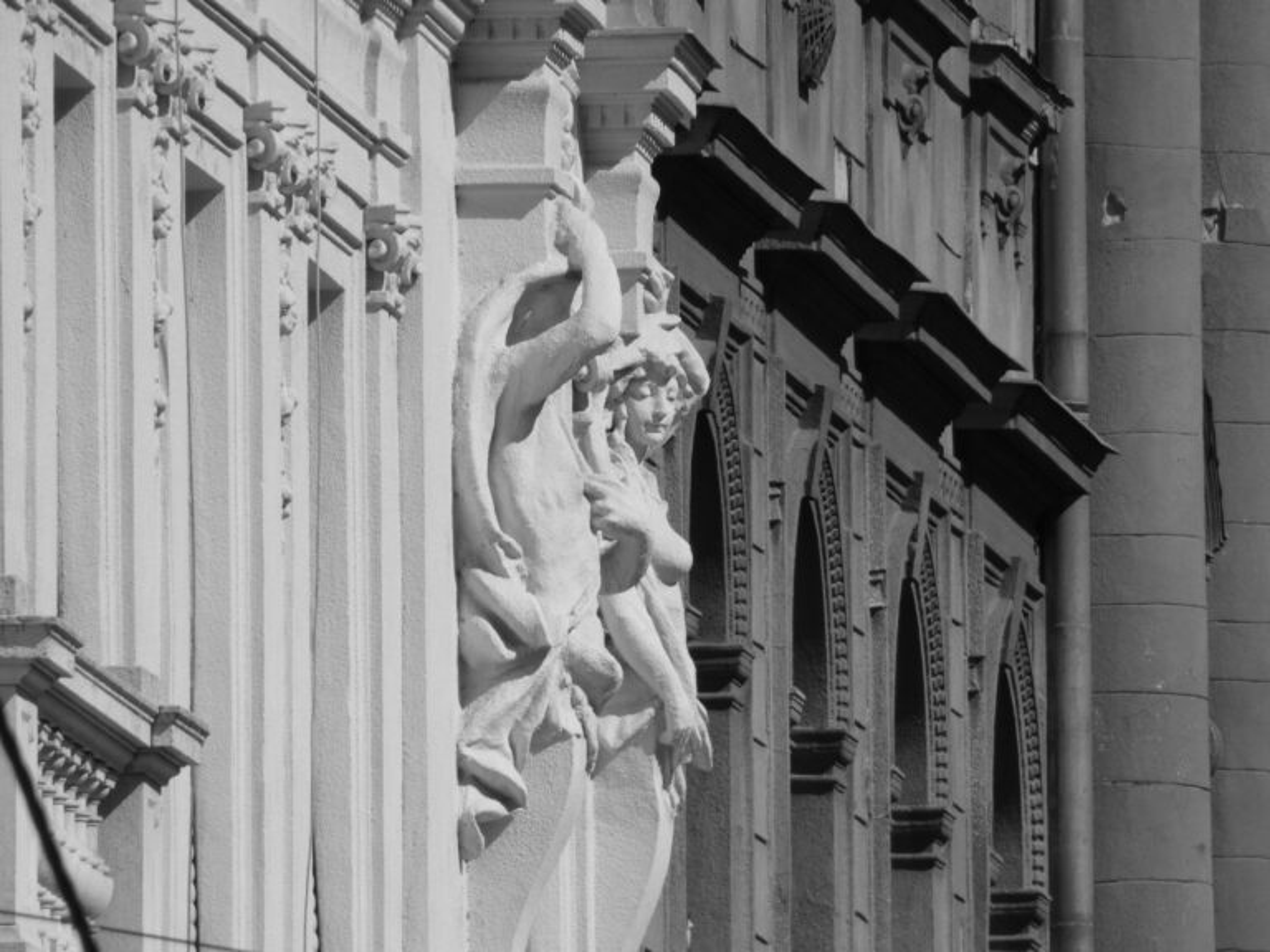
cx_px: 635
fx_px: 44026
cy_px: 476
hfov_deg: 1.7
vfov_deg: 1.2
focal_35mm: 1200
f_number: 5.9
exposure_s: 1/1000
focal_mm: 215
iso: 80
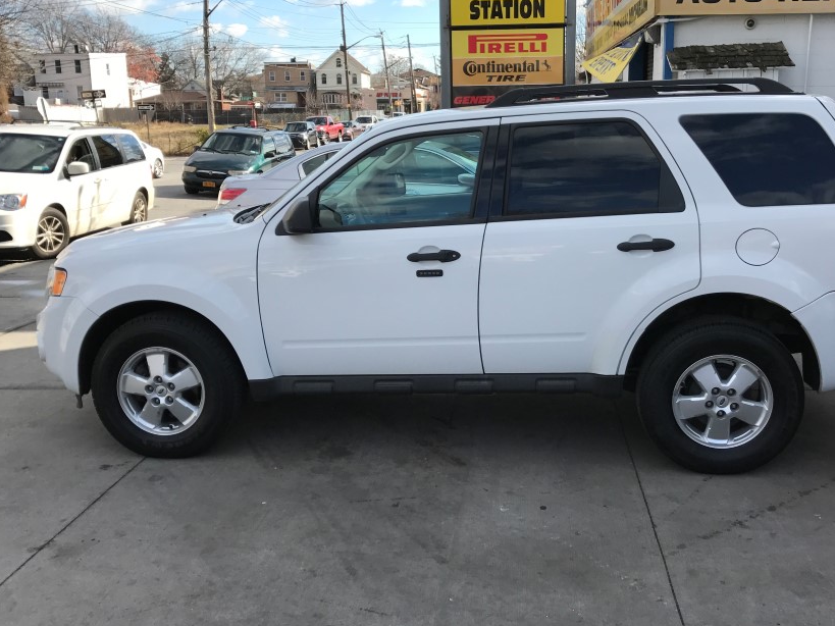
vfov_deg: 40.7
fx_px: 844
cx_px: 478
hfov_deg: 52.4
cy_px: 293
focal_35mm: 35
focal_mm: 3.99
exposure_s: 1/1312
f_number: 1.8
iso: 20
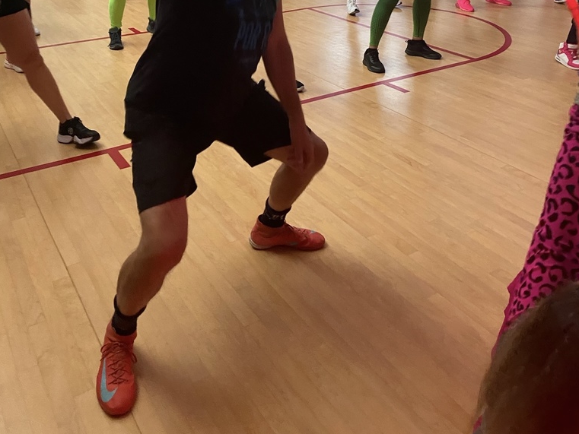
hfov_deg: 52.6
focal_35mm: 35
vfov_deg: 38.2
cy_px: 50
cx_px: 289
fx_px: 586
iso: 500
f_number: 1.8
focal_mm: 4.25
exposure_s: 1/60
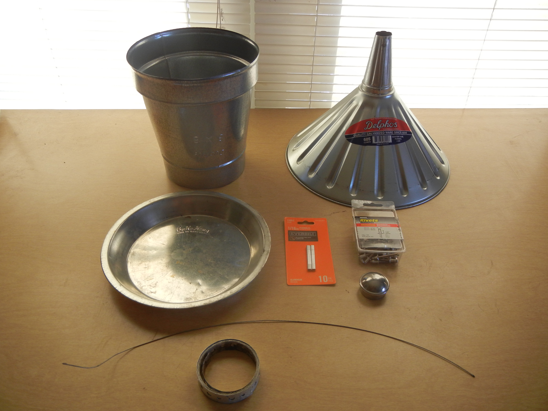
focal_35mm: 30
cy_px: 206
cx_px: 274
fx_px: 475
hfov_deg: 60.0
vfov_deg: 46.8
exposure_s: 1/75.4
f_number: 3.5
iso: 160
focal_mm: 5.4
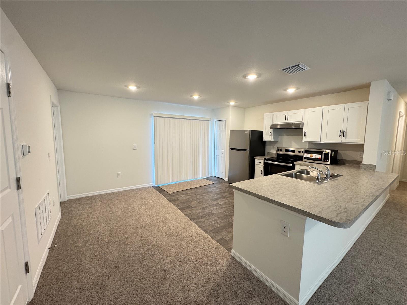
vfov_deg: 85.7
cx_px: 204
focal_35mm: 14
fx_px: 165
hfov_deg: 102.1
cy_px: 152
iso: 200
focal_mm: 2.22
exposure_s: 1/60
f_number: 2.2
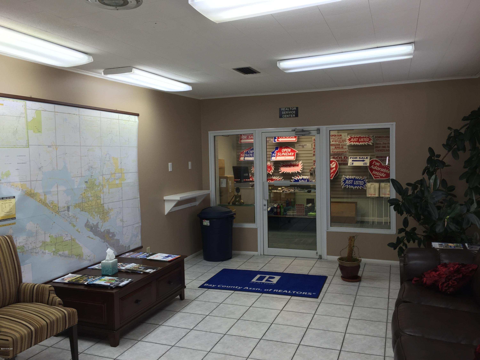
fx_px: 402
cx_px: 240
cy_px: 180
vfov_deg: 48.2
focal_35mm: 29
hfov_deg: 61.7
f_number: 2.2
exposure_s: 1/40
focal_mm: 4.15
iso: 32
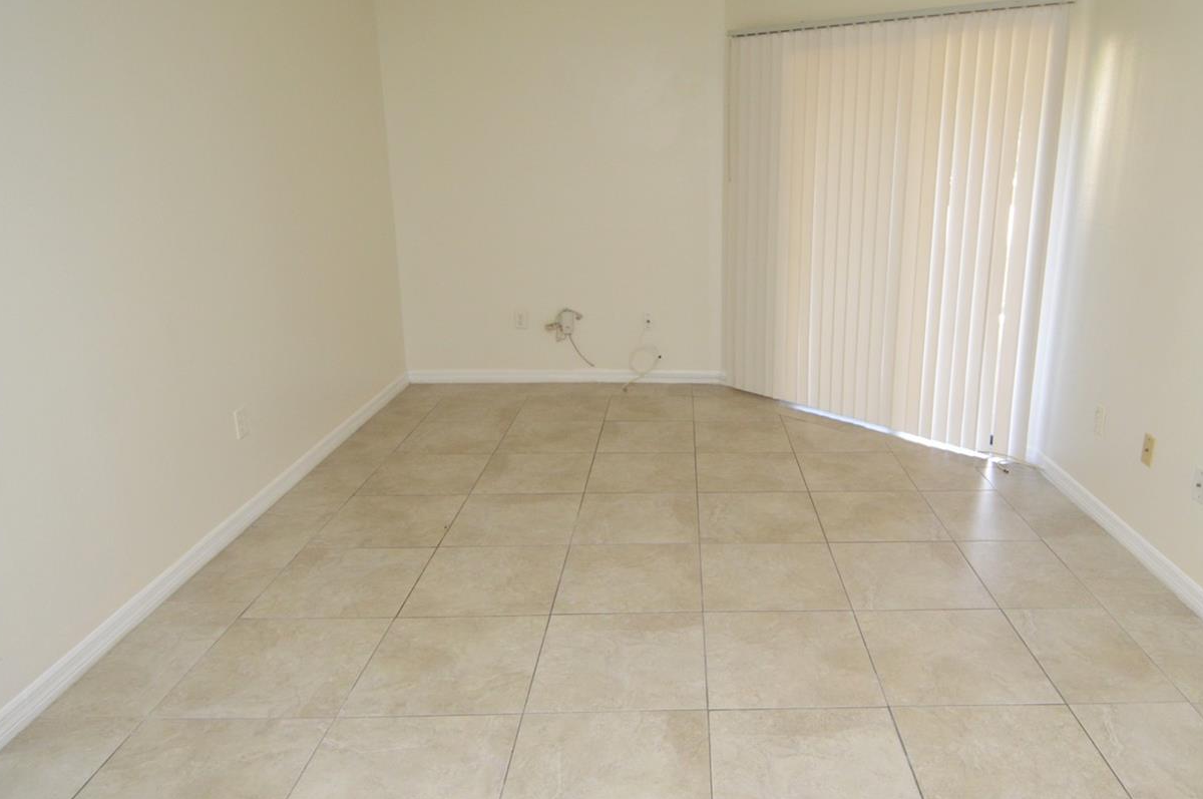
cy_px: 371
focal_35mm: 24
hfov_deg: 73.2
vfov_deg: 53.0
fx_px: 801
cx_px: 709
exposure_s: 1/60
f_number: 4
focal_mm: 12
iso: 720
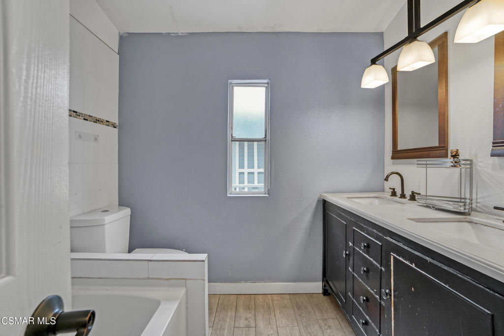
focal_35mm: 15
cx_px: 252
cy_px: 168
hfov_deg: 100.4
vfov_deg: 77.3
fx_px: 210
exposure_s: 1/50
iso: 800
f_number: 4
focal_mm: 10
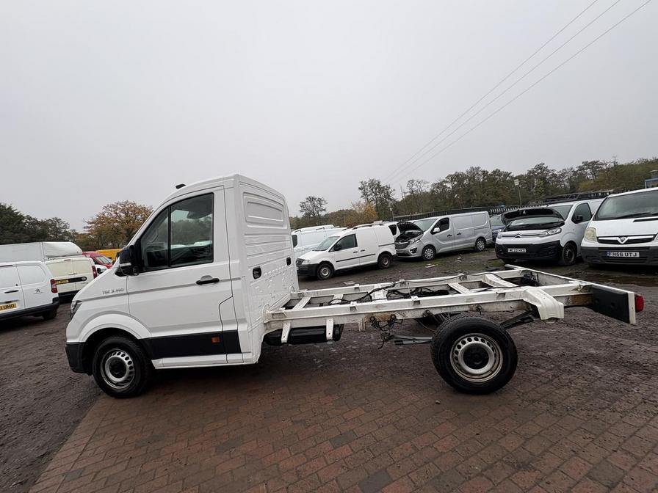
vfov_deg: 85.7
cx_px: 329
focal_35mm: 14
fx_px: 266
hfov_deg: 102.1
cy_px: 246
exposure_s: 1/192
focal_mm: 2.22
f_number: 2.2
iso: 40
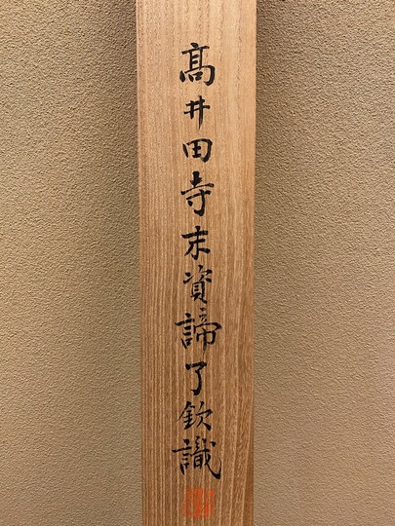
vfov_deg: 67.3
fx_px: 396
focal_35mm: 26
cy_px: 263
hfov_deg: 53.1
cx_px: 198
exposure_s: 1/60
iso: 200
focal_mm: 4.25
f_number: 1.8
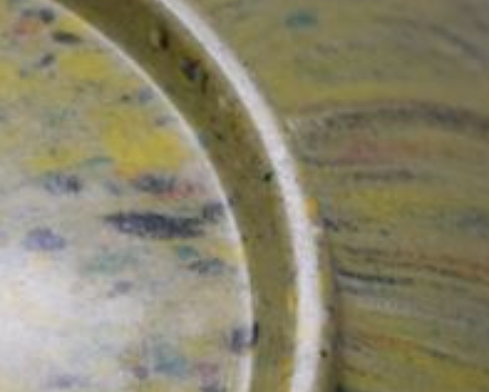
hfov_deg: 7.6
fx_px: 3644
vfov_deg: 6.2
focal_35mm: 252
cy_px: 292
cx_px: -218
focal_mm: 55
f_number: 5.6
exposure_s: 1/100
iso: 1600
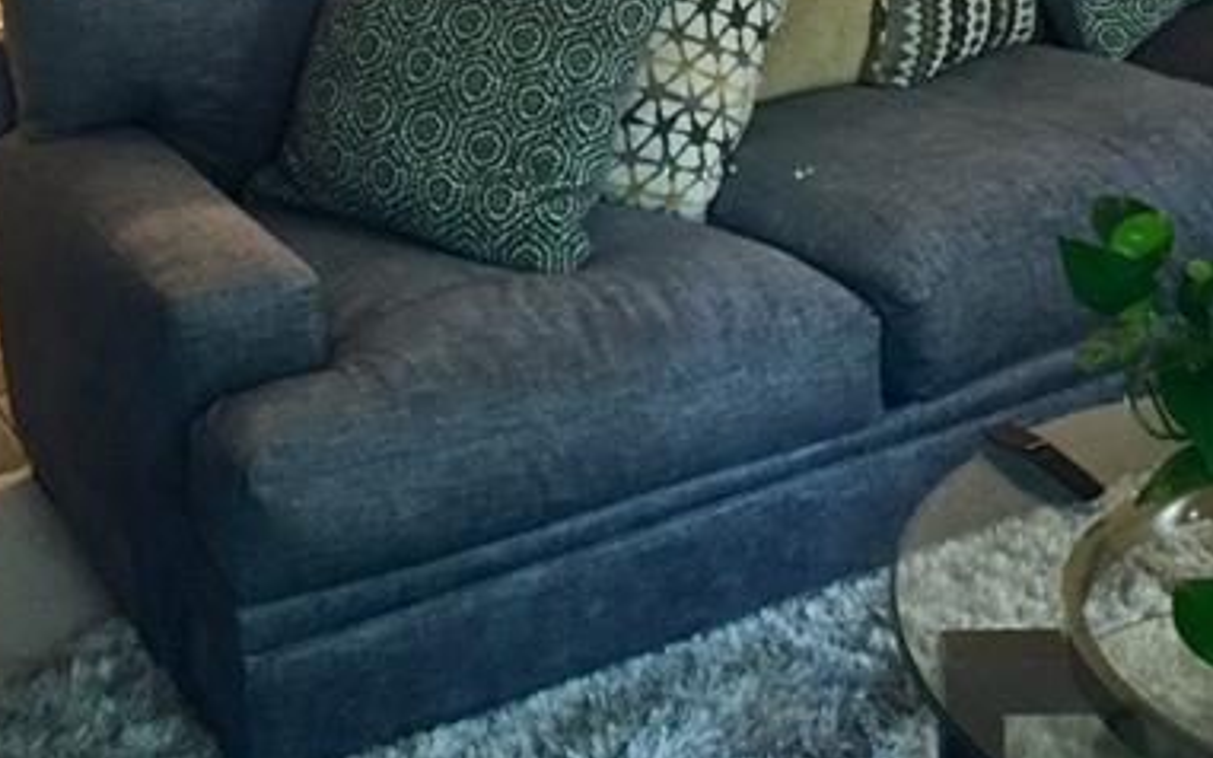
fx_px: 2049
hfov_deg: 33.0
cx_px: 564
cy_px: -248
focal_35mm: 62
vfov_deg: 19.2
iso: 160
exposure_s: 1/30
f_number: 2.2
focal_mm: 4.15
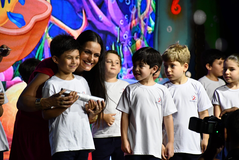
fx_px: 1394
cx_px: 120
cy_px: 80
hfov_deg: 9.8
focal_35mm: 210
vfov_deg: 6.5
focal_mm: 140
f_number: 5.6
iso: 3200
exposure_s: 1/320
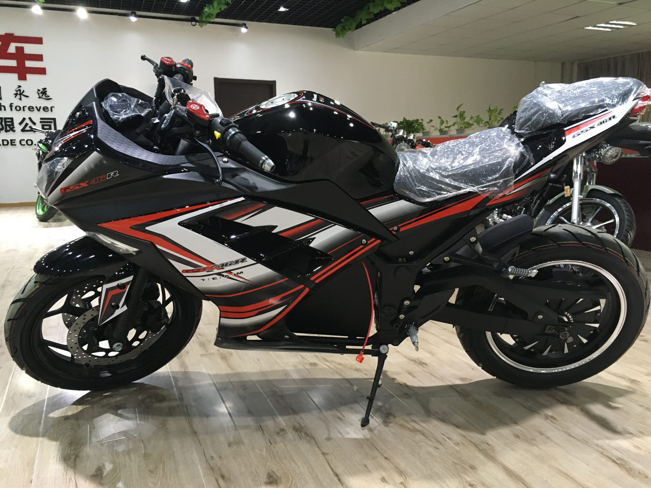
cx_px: 326
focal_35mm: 29
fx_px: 545
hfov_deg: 61.7
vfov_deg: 48.2
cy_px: 244
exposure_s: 1/33
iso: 200
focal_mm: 4.15
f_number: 2.2
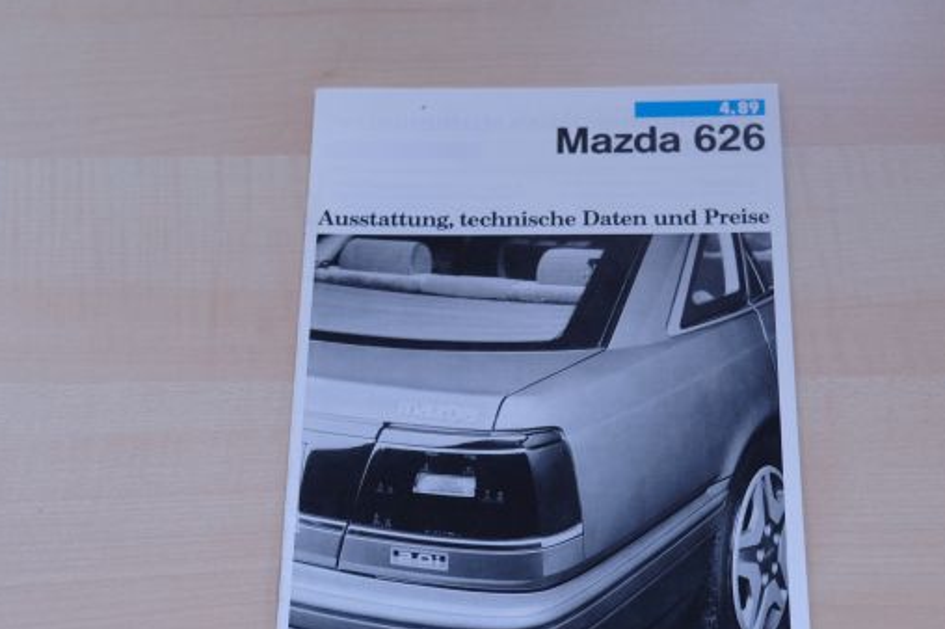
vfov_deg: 22.1
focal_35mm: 61
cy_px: 425
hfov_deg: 32.9
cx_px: 512
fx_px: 1600
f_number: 3.2
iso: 800
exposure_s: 1/38
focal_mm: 28.9
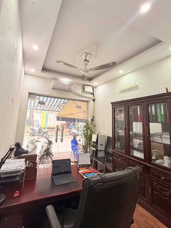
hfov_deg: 74.5
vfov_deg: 90.7
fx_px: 112
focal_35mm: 17
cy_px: 102
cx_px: 77
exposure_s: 1/100
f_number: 2.2
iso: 160
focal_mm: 2.22
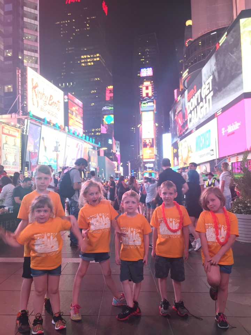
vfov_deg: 61.7
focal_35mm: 29
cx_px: 126
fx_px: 280
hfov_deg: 48.2
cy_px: 168
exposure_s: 1/30
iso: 100
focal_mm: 4.15
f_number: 2.2
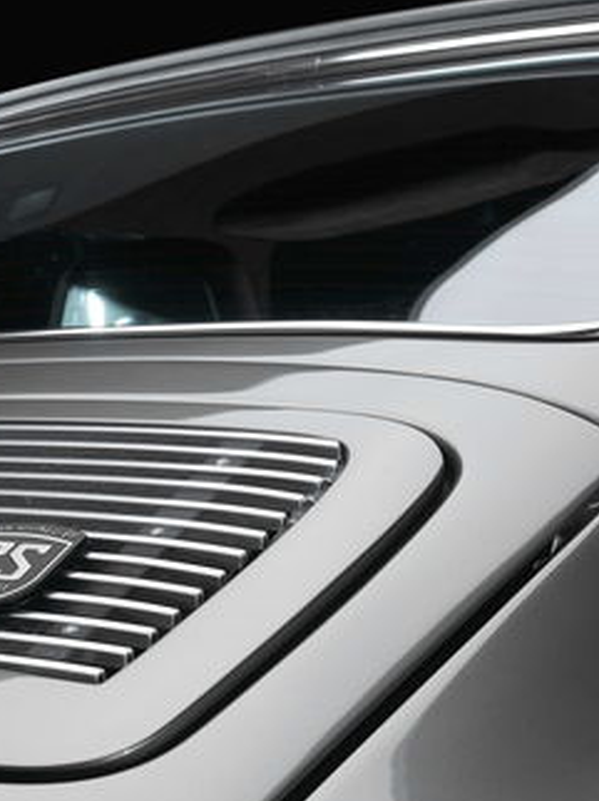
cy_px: 612
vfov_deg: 18.3
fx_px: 2472
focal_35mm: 107
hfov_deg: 12.9
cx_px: -353
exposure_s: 1/100
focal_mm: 35
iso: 100
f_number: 11
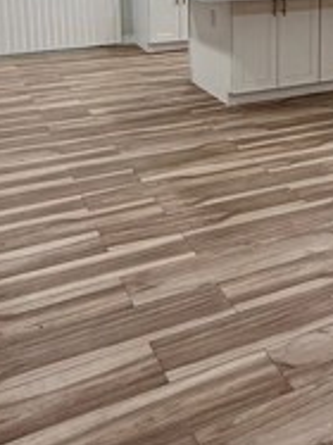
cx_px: 252
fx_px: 616
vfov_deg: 36.3
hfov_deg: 29.7
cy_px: 17
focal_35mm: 48
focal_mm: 2.22
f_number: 2.2
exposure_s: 1/120
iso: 200
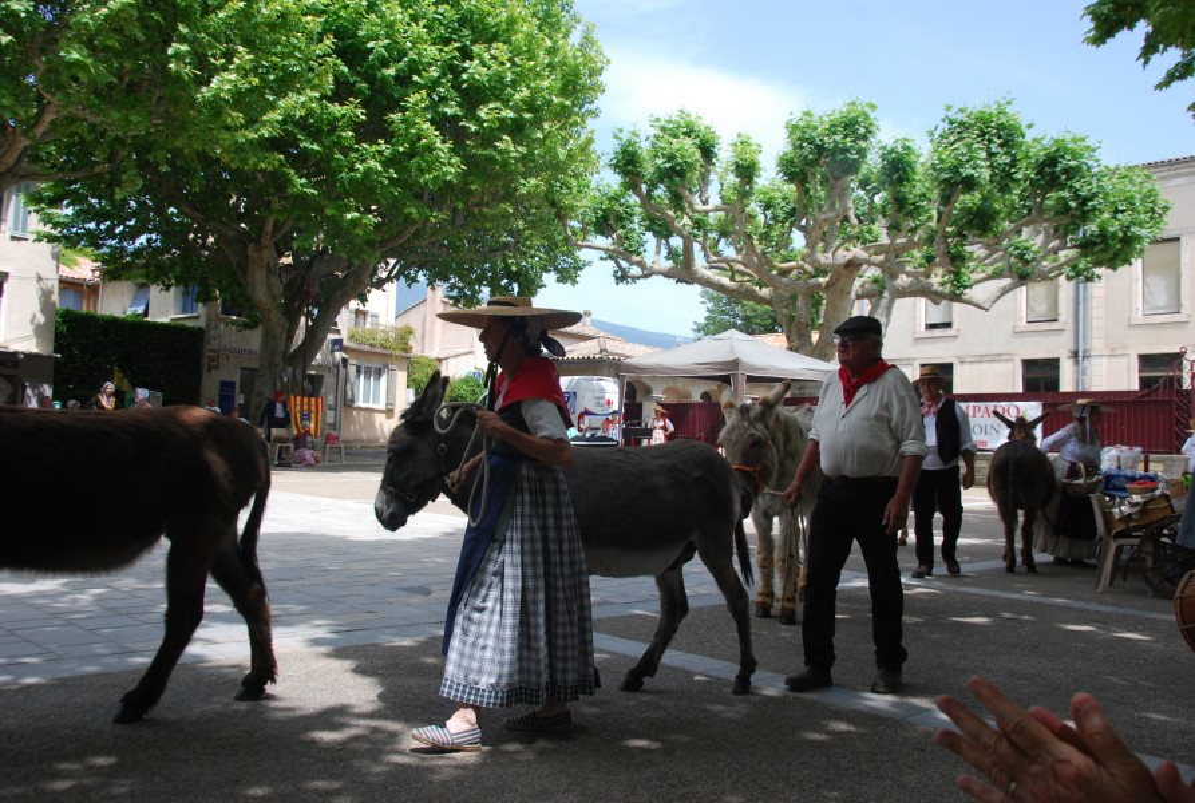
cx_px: 598
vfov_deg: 40.2
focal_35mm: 33
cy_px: 402
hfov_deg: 57.1
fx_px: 1098
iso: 400
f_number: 9
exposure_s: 1/320
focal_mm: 22
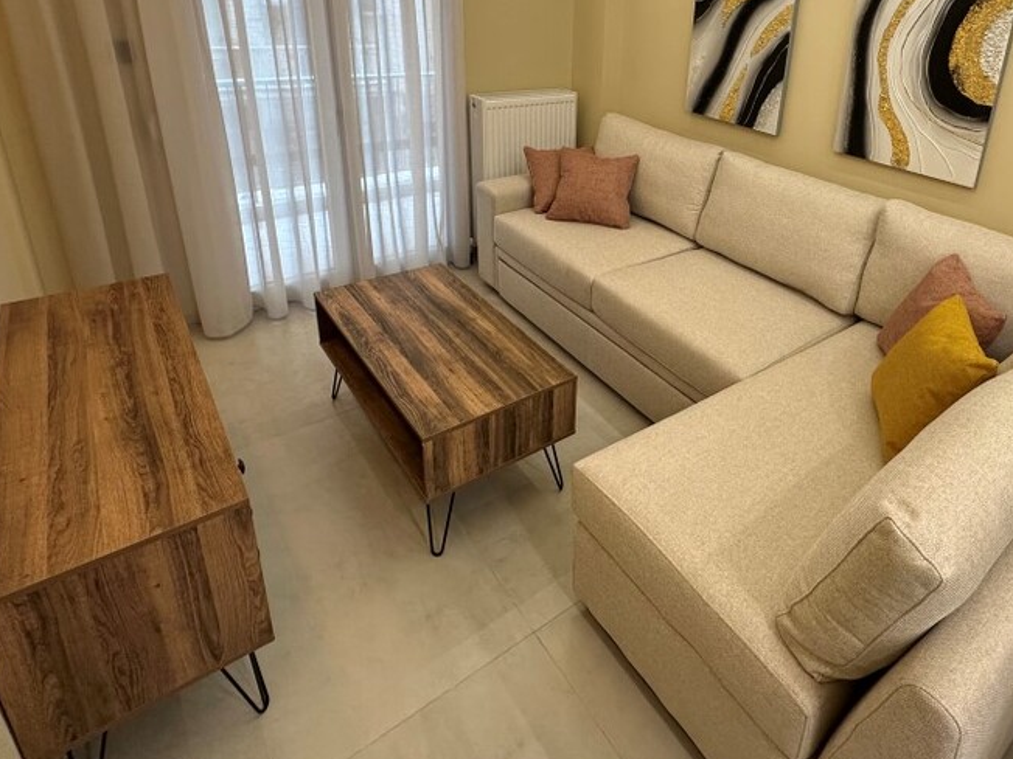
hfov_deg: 74.6
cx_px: 654
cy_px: 211
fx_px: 644
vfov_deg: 58.6
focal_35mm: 22
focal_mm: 2.22
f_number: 2.2
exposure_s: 1/100
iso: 200
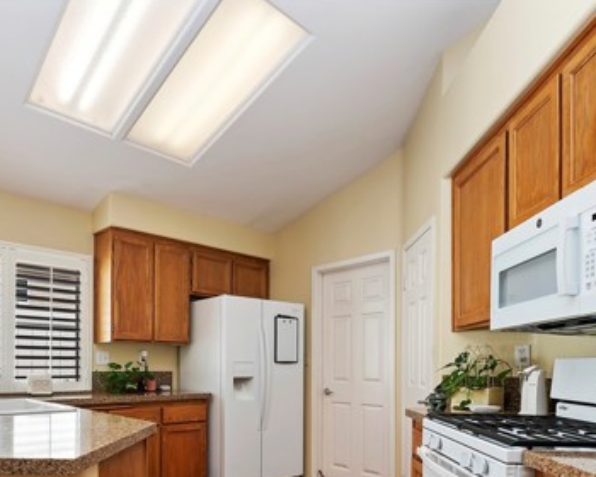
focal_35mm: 24
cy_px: 356
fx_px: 423
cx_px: 240
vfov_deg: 56.0
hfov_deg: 69.6
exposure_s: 1/15
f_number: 10
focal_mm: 14
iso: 500
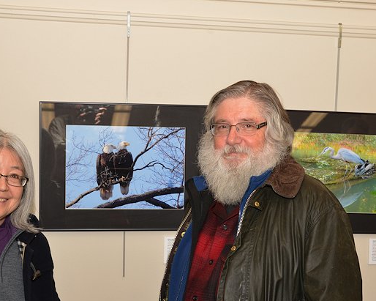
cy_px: 183
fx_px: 534
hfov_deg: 38.6
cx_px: 150
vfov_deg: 31.3
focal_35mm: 48
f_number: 8
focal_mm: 35
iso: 400
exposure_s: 1/50
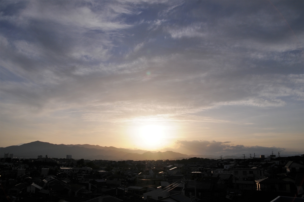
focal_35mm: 27
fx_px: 228
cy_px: 101
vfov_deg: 47.8
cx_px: 152
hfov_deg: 67.4
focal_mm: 18
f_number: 8
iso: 200
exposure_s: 1/1000
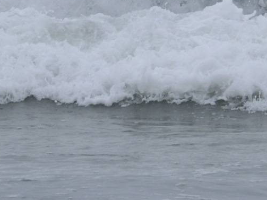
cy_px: -118
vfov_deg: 0.8
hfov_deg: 1.0
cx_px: 213
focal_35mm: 1982
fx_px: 15284
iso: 800
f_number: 11
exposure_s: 1/800
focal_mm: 300
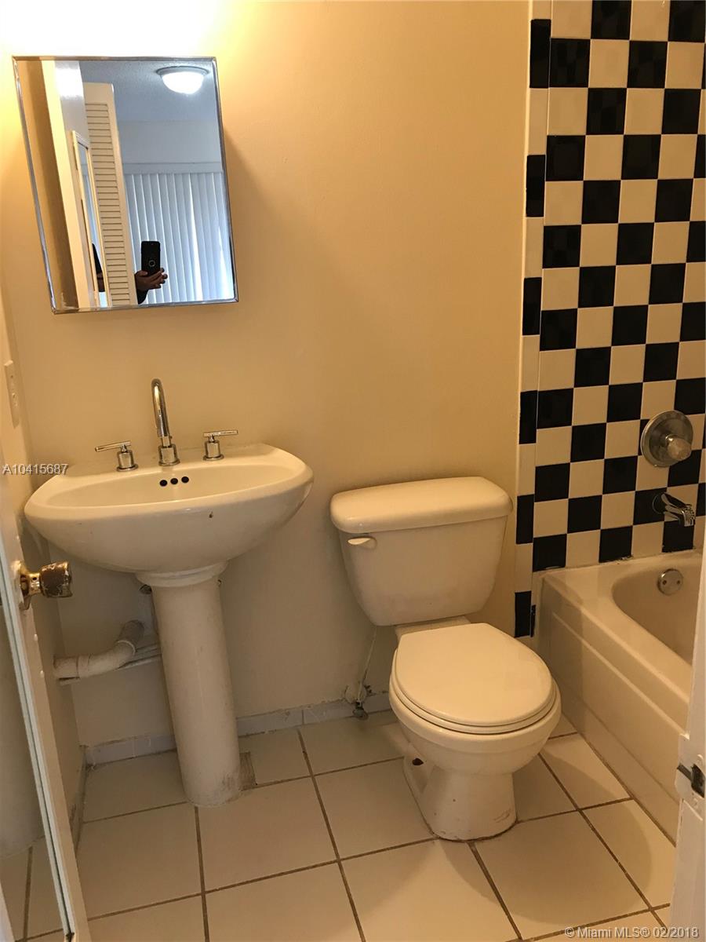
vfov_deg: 63.4
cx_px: 353
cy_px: 471
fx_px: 761
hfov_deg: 49.7
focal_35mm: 28
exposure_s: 1/17
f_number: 1.8
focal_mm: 3.99
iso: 40
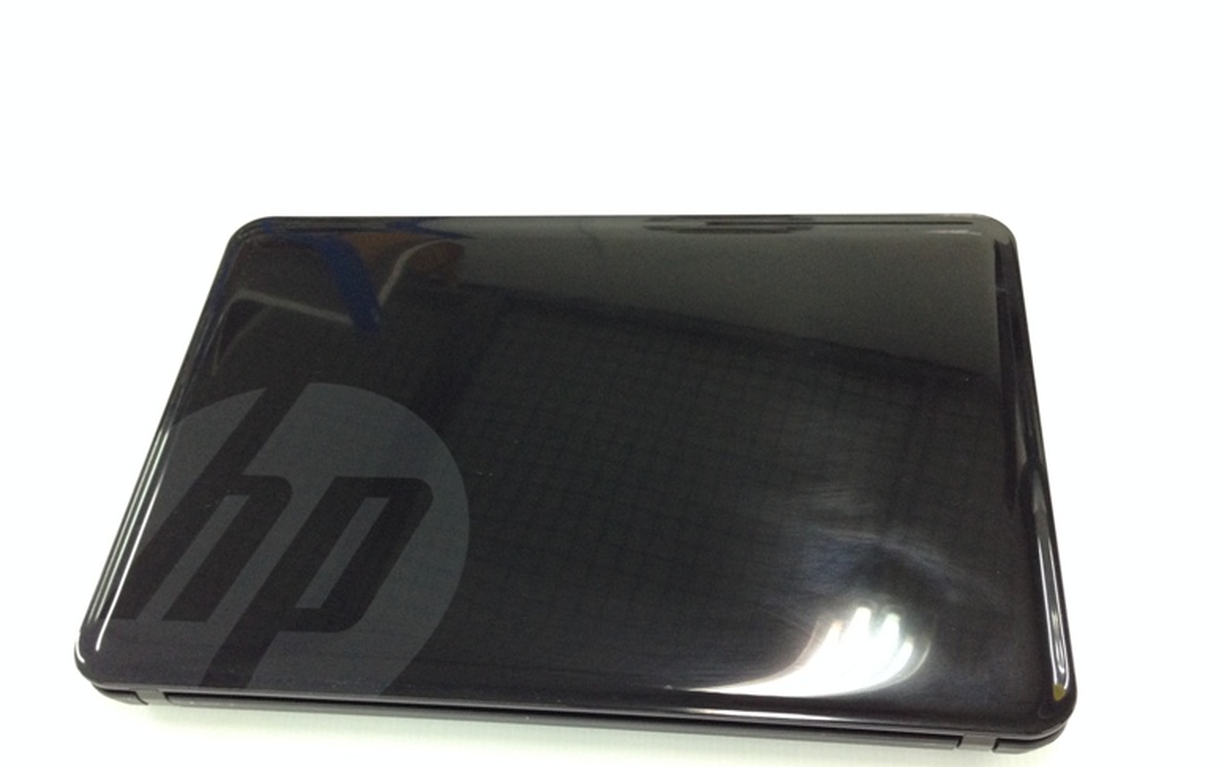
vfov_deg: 35.2
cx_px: 597
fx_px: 1204
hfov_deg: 54.0
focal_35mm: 36
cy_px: 455
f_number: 2.4
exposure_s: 1/20
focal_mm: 4.12
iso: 200
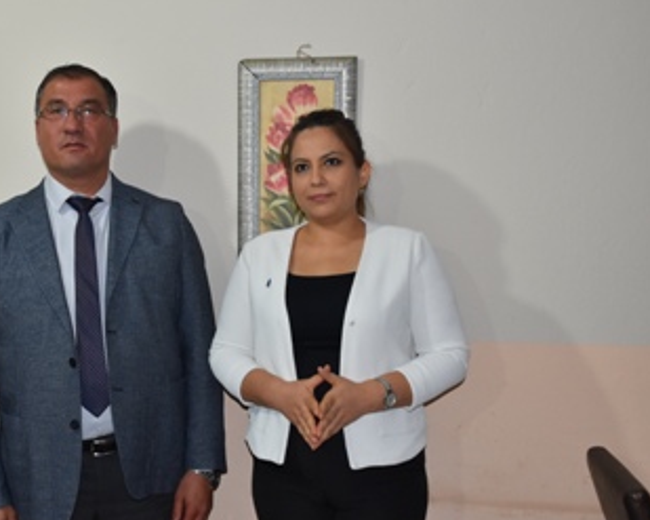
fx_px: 942
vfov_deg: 30.8
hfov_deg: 37.4
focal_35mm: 49
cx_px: 191
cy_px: 268
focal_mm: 24
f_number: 5
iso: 800
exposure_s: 1/100
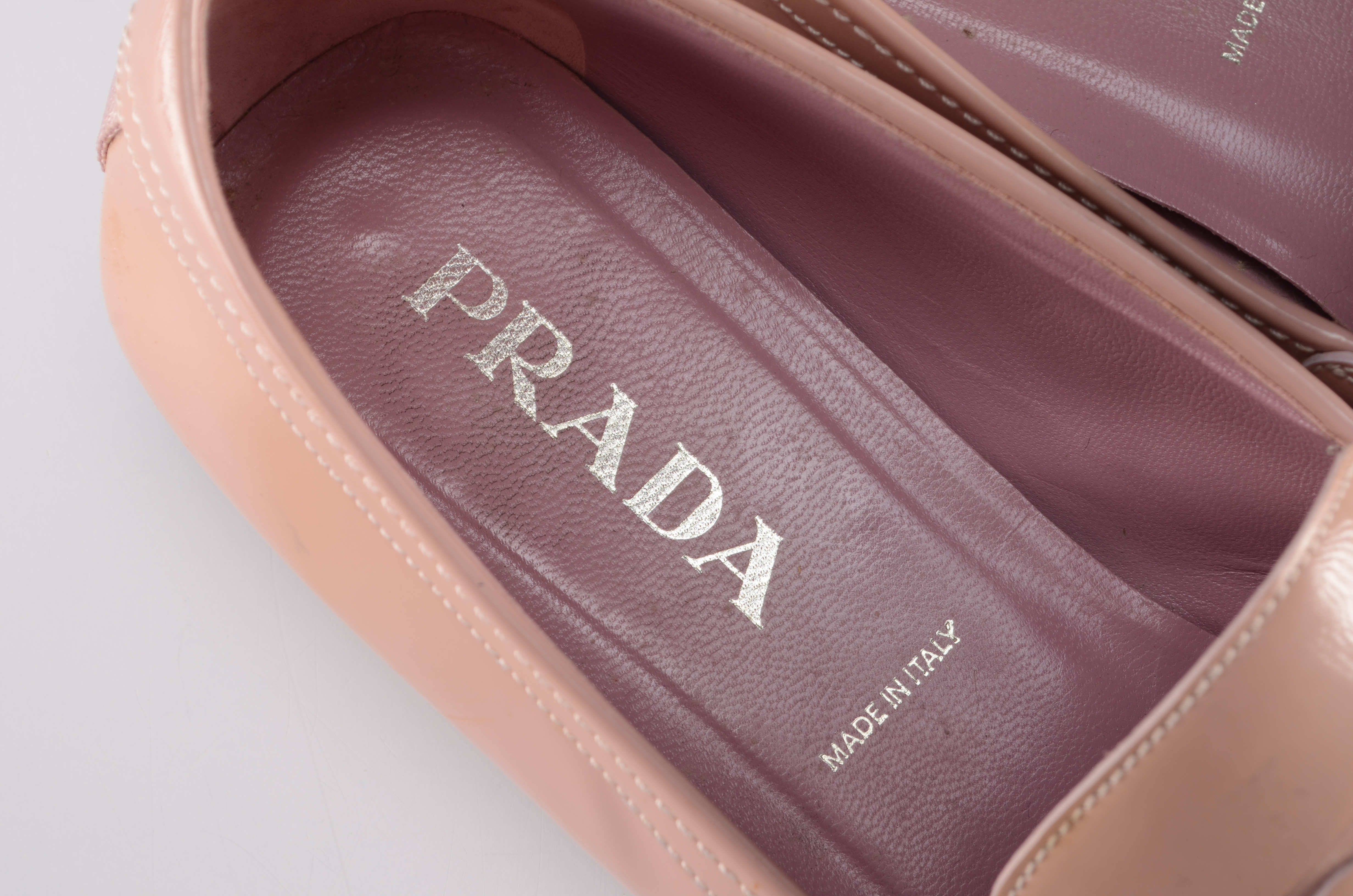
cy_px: 448
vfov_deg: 16.5
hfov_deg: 24.7
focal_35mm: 82
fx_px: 3094
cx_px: 676
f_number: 9
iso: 100
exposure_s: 1/80
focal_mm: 55
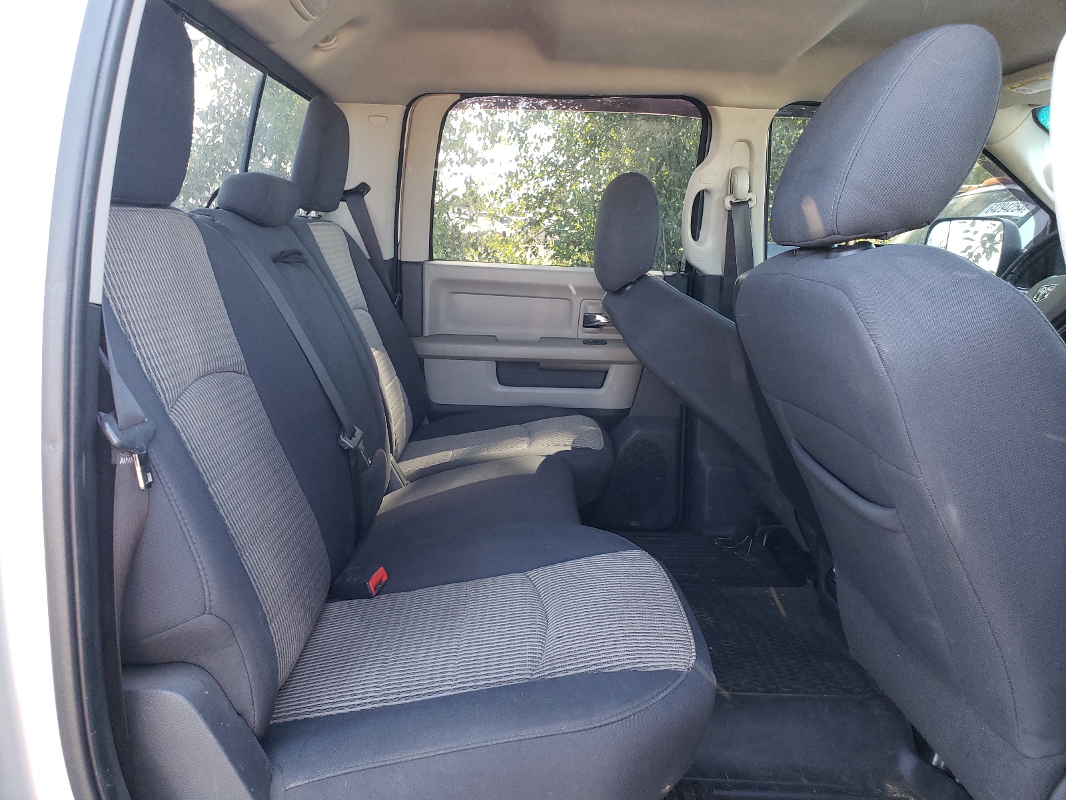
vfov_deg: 53.1
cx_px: 533
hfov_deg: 67.3
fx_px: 801
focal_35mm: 26
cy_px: 400
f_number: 1.5
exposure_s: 1/60.2
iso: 142
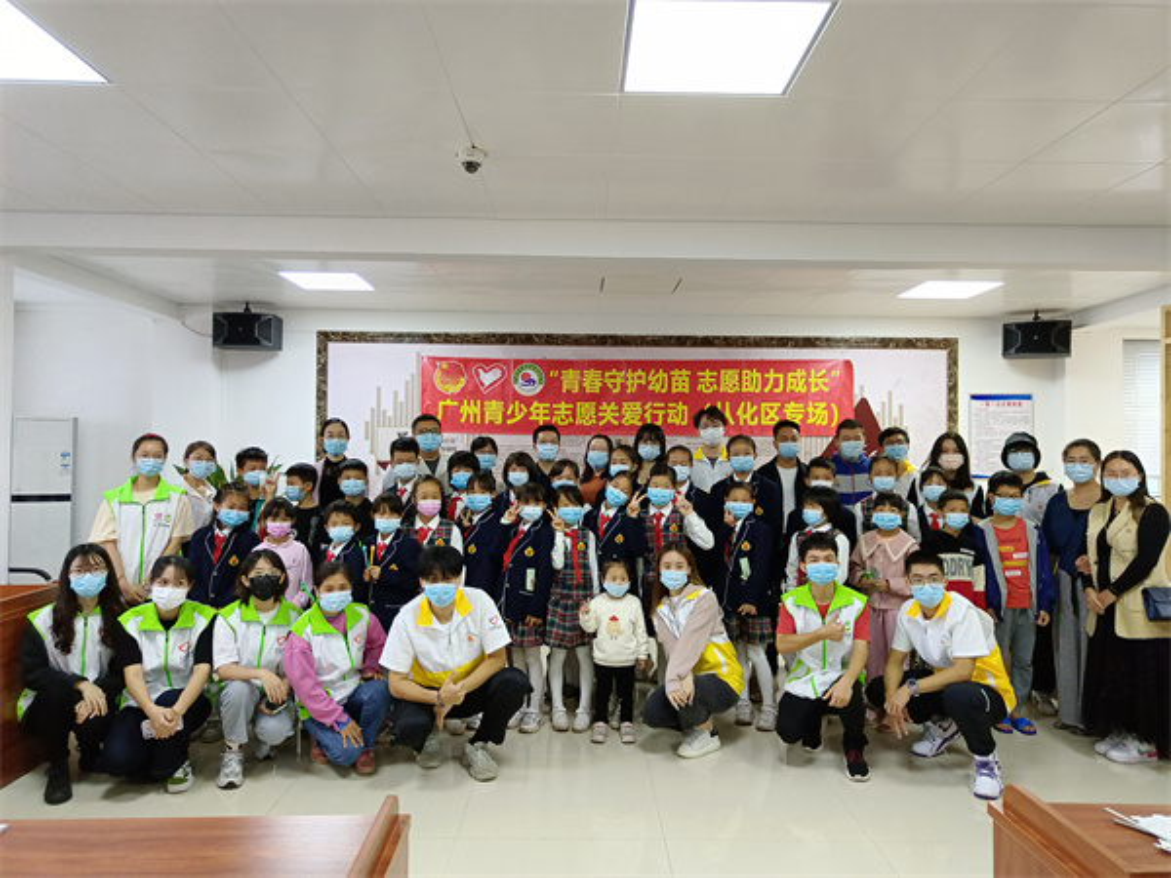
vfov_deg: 58.9
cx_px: 586
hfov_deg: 73.9
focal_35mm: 23
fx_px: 778
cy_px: 439
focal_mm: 5.59
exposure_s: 1/50
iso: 1570
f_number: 1.88
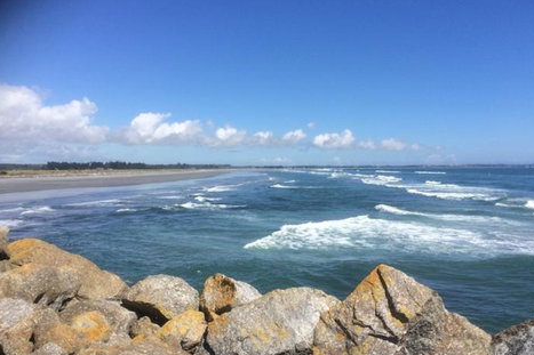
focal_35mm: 31
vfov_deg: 42.3
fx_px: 460
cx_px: 273
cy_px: 186
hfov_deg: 60.3
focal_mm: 4.15
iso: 32
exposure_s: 1/2933
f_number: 2.2
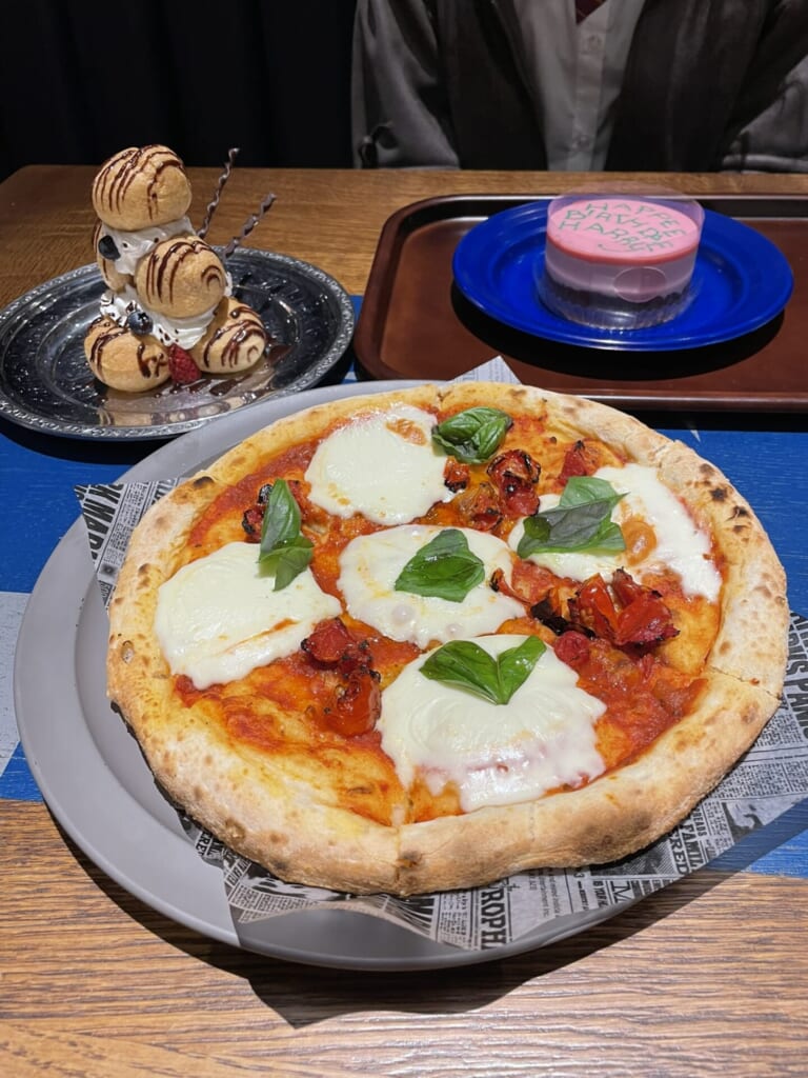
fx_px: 809
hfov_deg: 53.1
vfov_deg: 67.3
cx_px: 404
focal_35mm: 26
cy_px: 539
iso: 80
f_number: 1.6
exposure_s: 1/50
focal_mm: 4.2
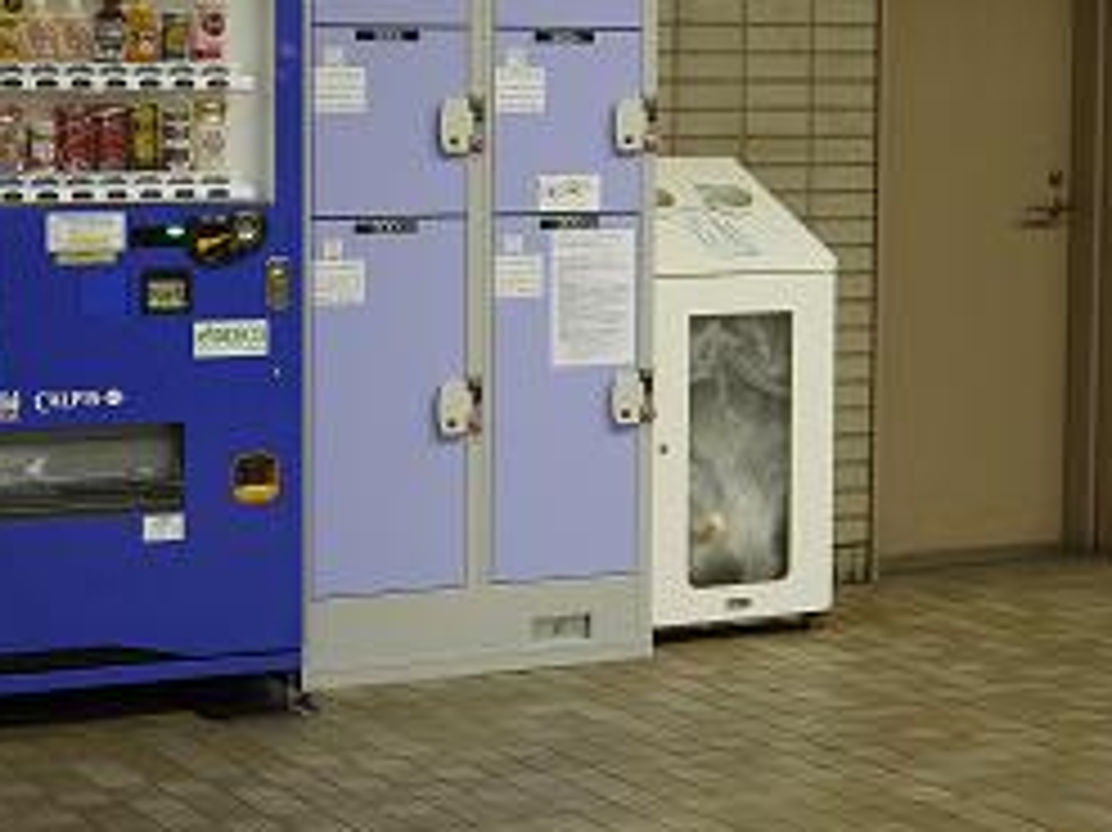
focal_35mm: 94
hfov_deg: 20.8
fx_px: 3018
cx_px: 374
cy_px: 306
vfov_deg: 15.7
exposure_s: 1/30
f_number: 4.9
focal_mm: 29
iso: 800
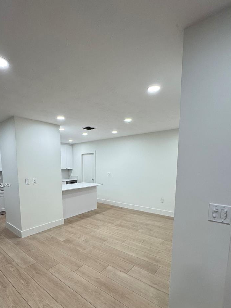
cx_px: 97
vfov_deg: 86.6
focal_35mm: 18
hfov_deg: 71.1
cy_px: 185
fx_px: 160
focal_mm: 2.22
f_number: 2.2
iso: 160
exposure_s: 1/120
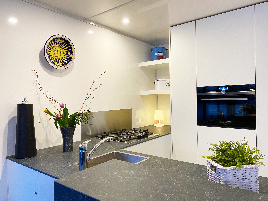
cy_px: 100
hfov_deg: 67.3
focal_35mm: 26
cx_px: 134
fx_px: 201
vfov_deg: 53.1
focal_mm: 4.25
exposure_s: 1/50
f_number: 1.8
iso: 80
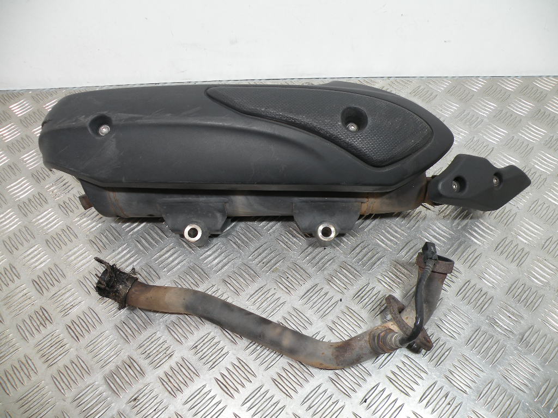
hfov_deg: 65.3
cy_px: 209
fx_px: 435
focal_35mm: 27
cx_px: 279
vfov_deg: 51.4
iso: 70
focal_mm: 4.7
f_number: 2.8
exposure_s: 1/59.8
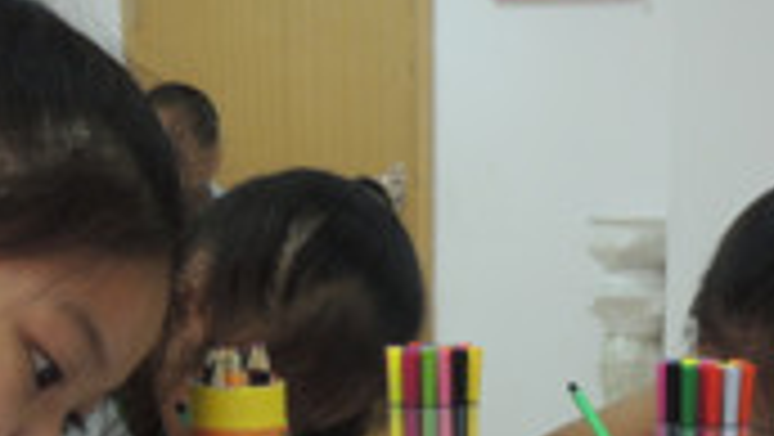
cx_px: 603
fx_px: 1561
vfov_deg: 15.0
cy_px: 609
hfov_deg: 27.4
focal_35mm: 76
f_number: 2.8
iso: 140
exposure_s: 1/30
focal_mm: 4.3
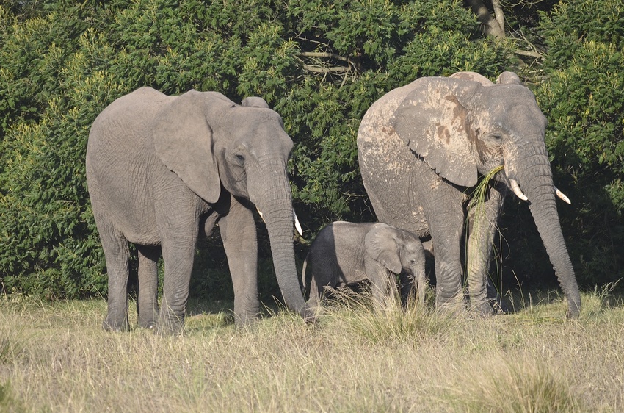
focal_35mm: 570
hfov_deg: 3.6
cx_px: 312
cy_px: 206
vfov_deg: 2.4
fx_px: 9854
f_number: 6.3
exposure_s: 1/500
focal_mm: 380
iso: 800
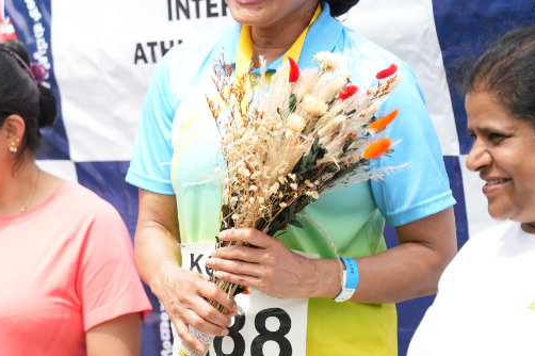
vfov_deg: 12.2
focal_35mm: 112
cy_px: 150
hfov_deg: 18.1
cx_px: 95
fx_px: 1663
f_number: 2.8
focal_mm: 55
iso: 250
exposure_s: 1/1600
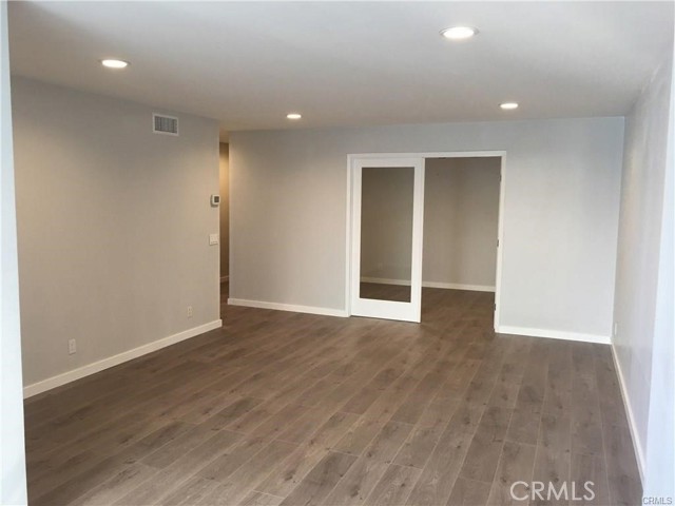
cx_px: 338
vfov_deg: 48.2
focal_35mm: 29
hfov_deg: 61.7
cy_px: 253
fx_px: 565
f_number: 2.2
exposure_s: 1/30
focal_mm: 4.15
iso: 40
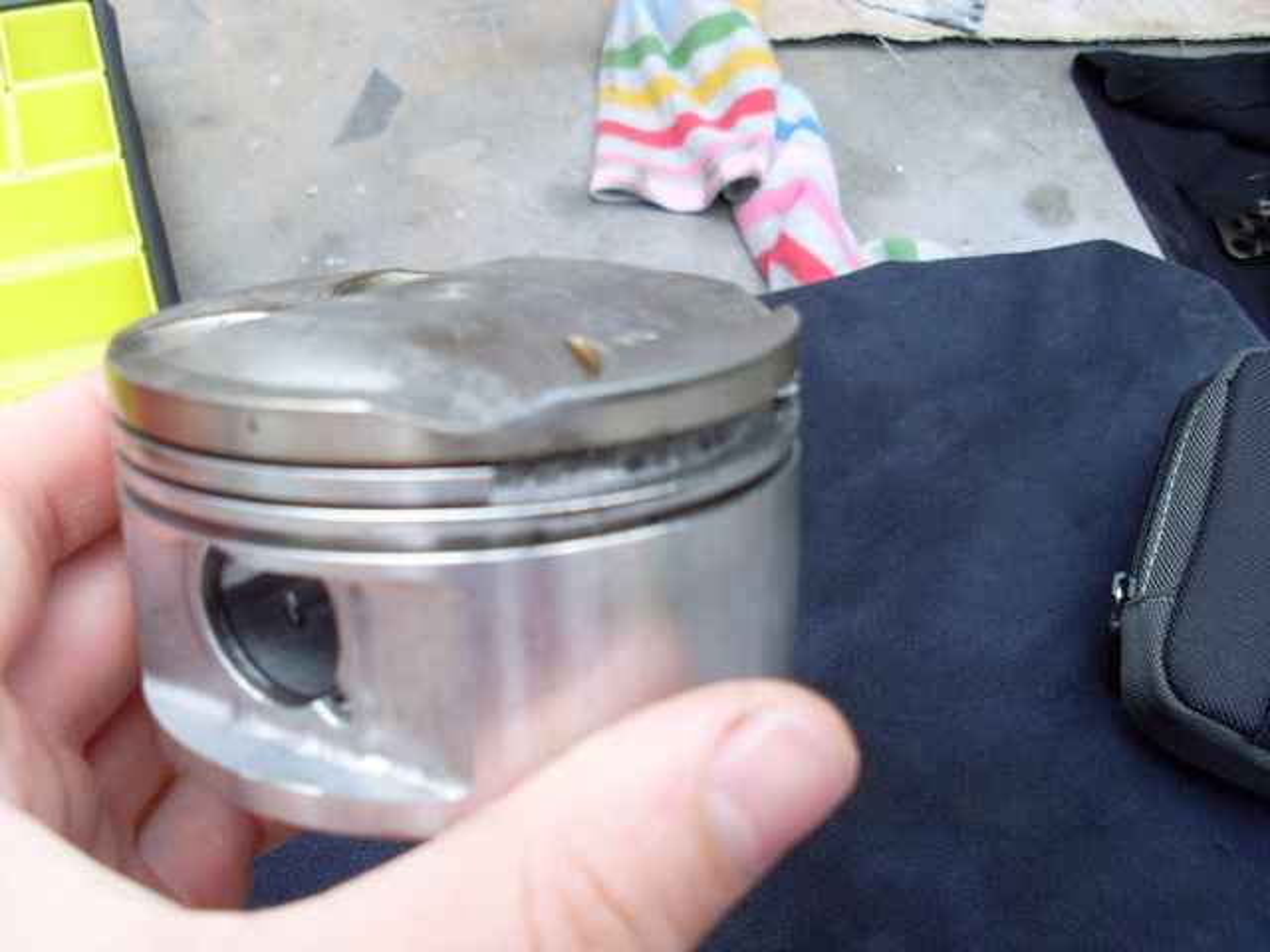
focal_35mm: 38
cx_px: 635
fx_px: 1394
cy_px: 476
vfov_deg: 37.7
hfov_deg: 49.0
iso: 200
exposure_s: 1/15
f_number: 3
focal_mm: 6.3
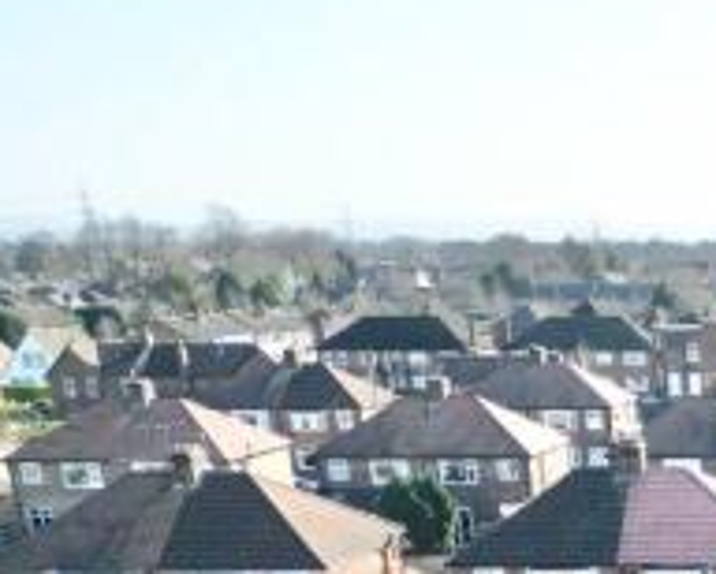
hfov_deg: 23.3
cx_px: 960
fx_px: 1506
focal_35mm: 71
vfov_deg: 19.7
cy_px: 766
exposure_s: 1/2000
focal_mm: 6.72
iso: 110
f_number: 1.7
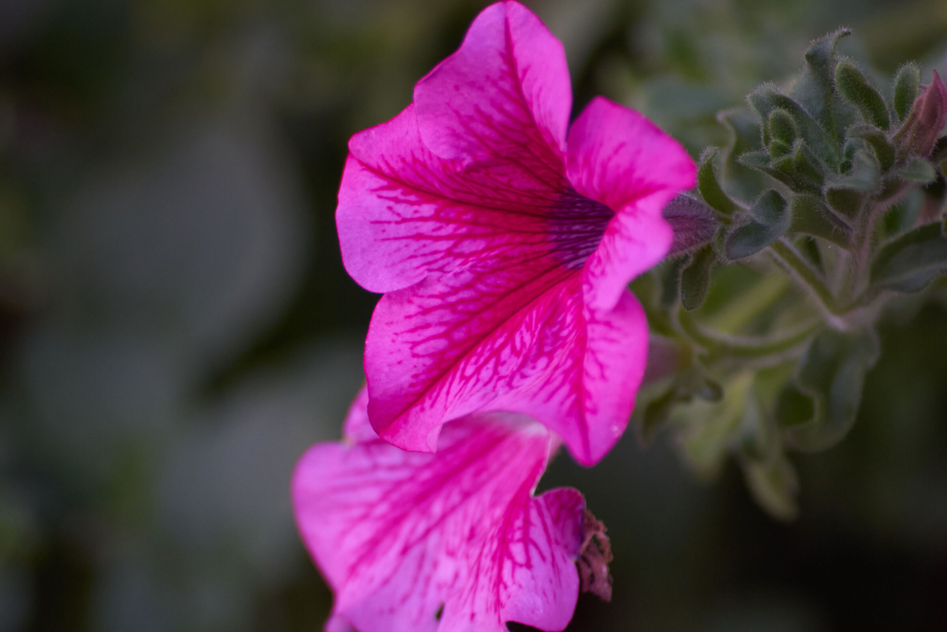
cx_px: 474
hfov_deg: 4.6
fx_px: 11837
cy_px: 316
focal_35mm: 450
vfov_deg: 3.1
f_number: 5.6
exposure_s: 1/200
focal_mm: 300
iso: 800
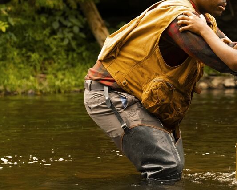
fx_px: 1404
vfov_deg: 7.7
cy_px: 65
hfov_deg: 9.6
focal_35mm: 200
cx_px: 200
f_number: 4.5
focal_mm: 77.3
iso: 2500
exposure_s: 1/500
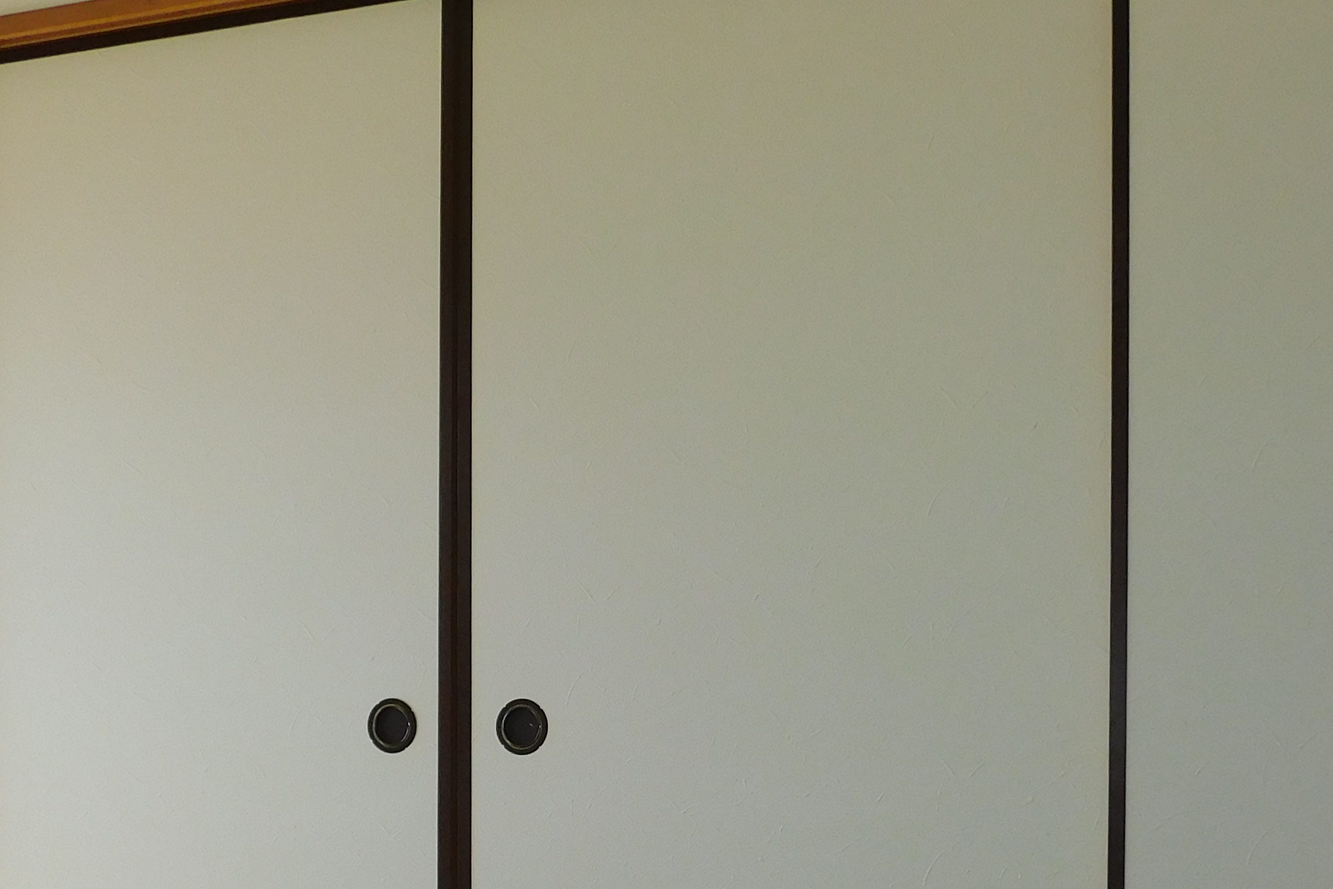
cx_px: 586
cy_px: 818
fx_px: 1925
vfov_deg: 25.1
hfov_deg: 38.1
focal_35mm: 52
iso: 125
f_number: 3
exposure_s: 1/320
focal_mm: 4
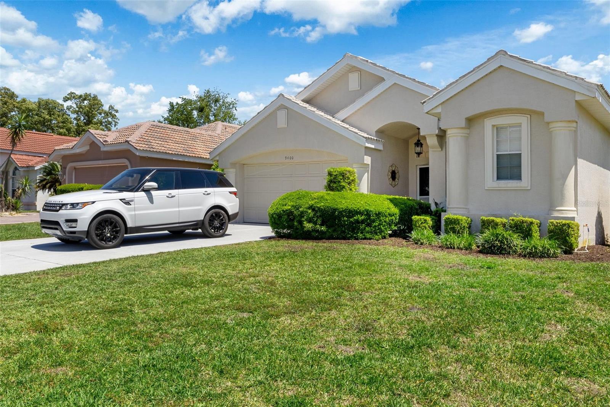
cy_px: 204
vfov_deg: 45.7
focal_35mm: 28
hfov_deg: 64.6
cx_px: 305
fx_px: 483
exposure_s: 1/500
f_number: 8
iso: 250
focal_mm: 19
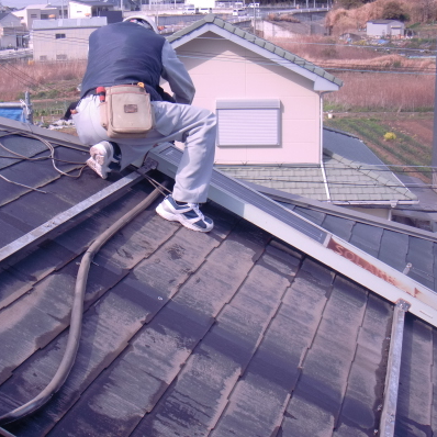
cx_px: 186
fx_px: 771
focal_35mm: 54
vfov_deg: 31.6
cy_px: 229
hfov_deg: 31.6
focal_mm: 6.66
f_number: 3.9
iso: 64
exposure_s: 1/320
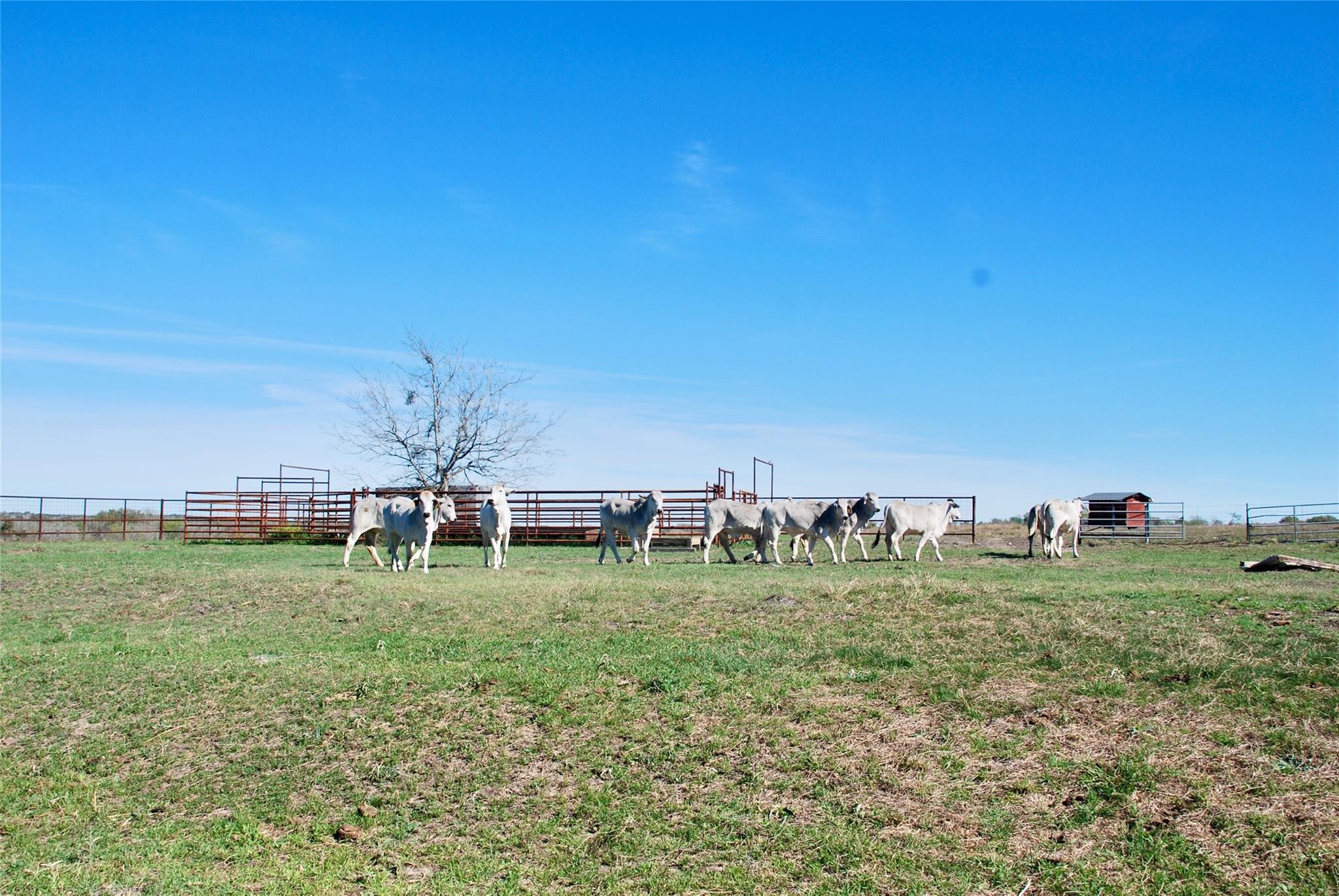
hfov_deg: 57.2
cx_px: 670
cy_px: 448
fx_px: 1229
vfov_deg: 40.1
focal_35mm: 33
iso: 100
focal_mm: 22
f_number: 8
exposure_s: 1/250
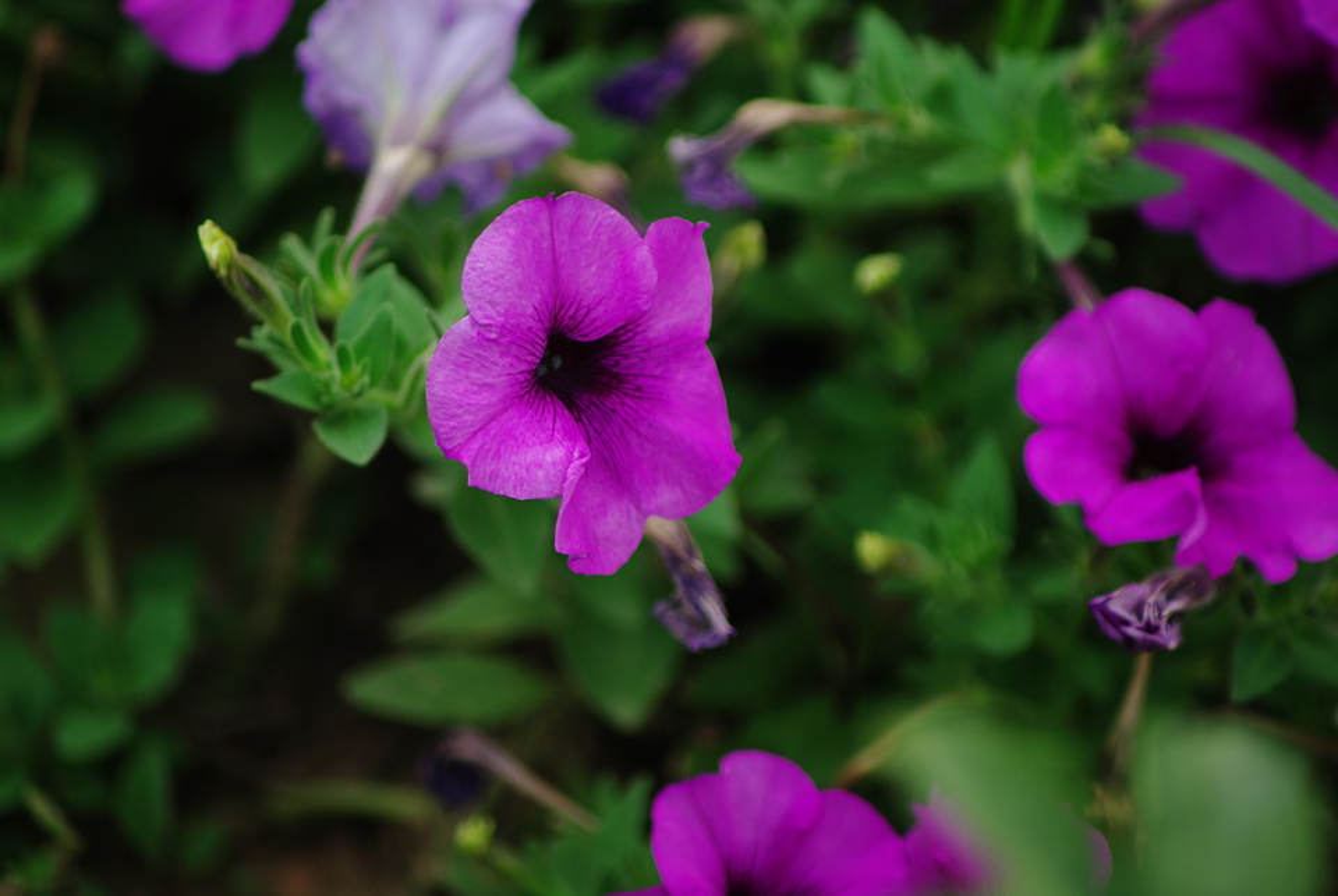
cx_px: 669
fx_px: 11165
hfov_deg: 6.9
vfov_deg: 4.6
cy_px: 448
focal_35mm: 300
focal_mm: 200
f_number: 4.5
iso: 200
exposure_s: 1/250
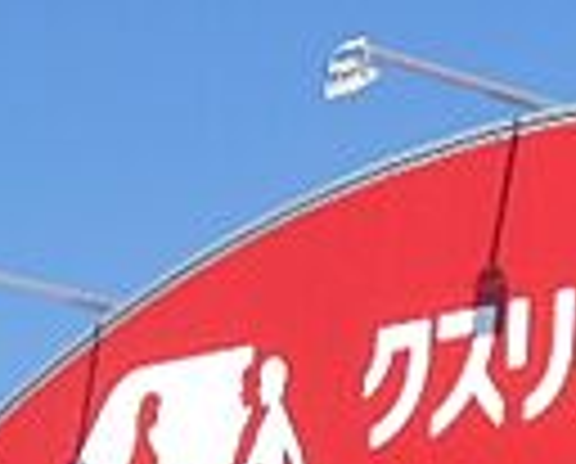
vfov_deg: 6.0
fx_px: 4357
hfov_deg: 7.4
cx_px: 972
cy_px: 673
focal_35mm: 255
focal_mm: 11.6
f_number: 5.3
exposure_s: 1/640
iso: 80
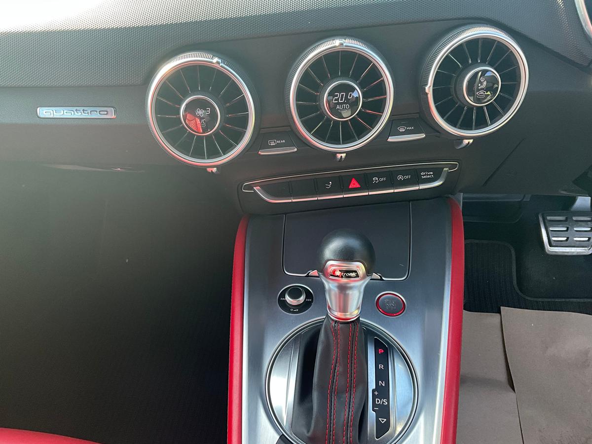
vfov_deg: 48.2
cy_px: 222
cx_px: 296
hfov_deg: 61.7
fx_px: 496
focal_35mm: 29
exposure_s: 1/114
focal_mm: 3
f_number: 1.8
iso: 64
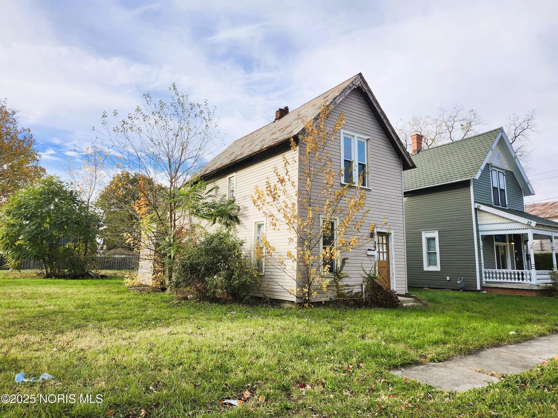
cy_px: 209
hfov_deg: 73.9
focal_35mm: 23
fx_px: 371
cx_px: 279
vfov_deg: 58.9
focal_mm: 5.54
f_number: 1.8
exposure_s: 1/848
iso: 25
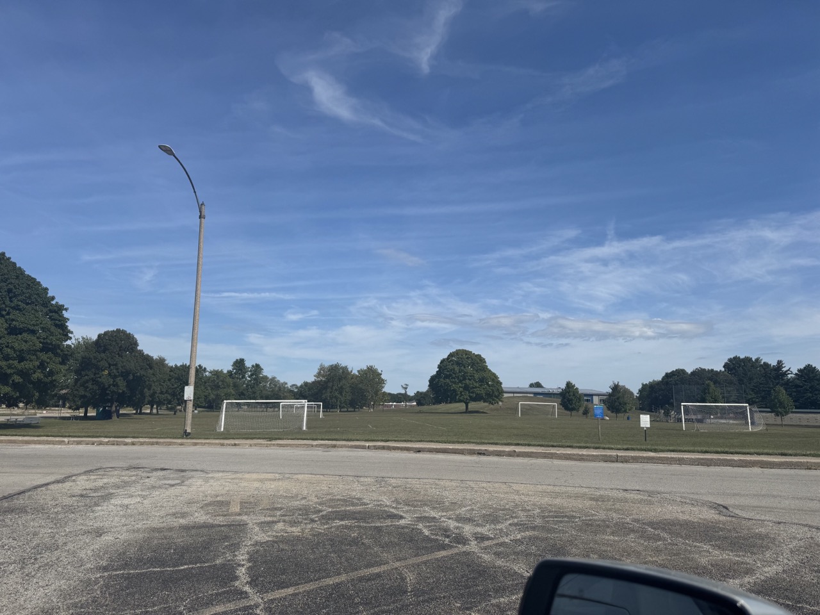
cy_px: 308
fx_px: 569
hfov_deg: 71.6
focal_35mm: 24
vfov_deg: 56.8
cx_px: 410
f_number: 1.78
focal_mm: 6.76
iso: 80
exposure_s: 1/7092
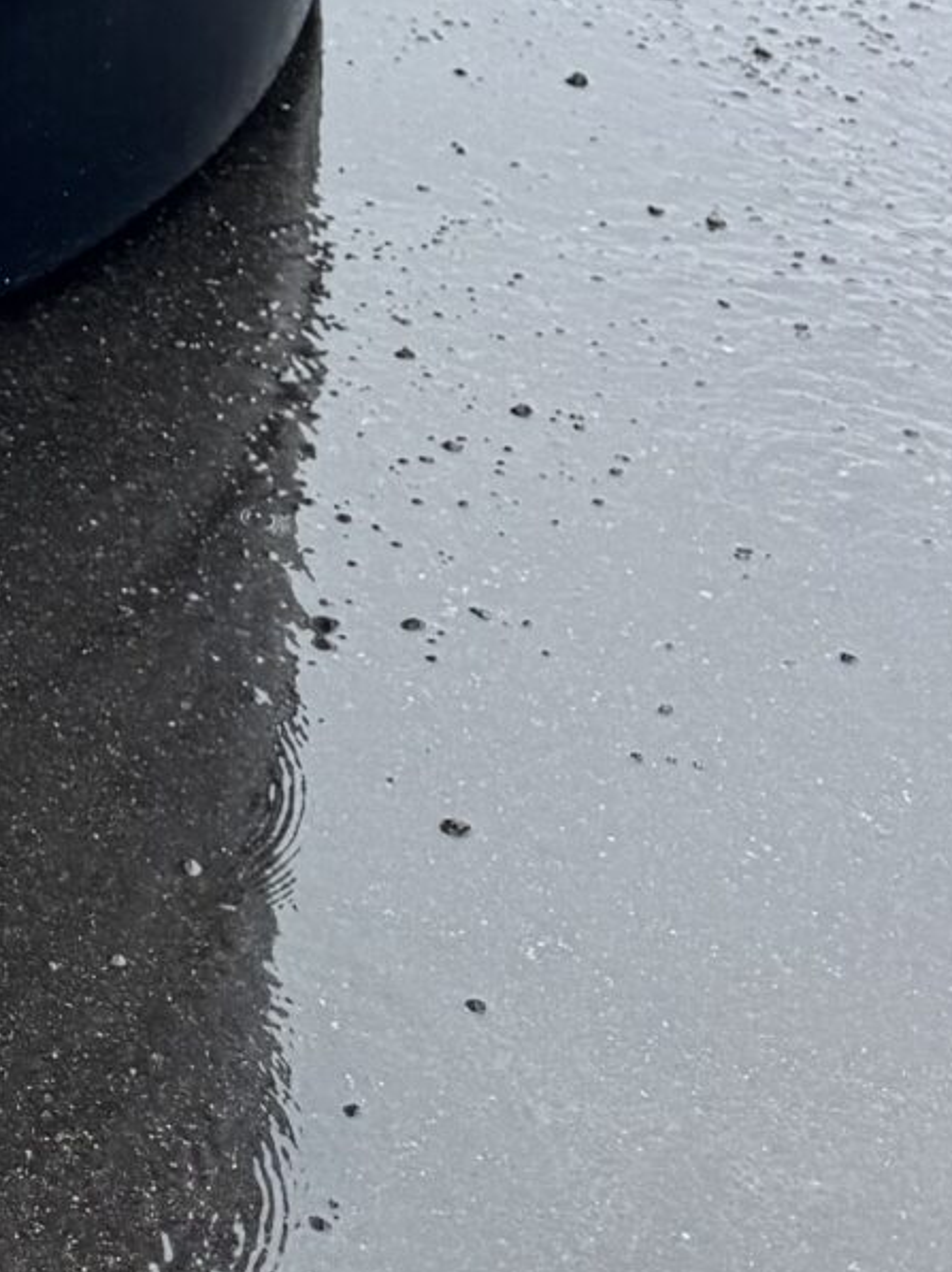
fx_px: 3781
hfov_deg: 12.9
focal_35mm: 103
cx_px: -790
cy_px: -1406
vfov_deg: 14.9
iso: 80
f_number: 1.78
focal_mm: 6.76
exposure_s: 1/1869
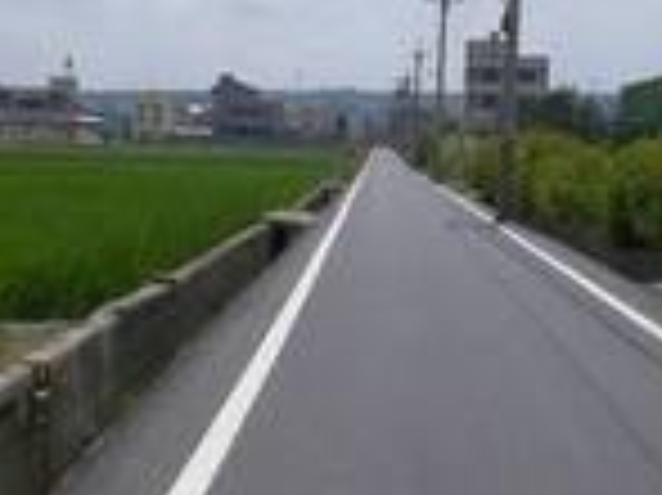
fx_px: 1357
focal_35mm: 71
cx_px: 302
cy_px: 207
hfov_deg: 27.4
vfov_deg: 20.7
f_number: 5.6
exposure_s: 1/1000
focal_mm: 4.1
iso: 80
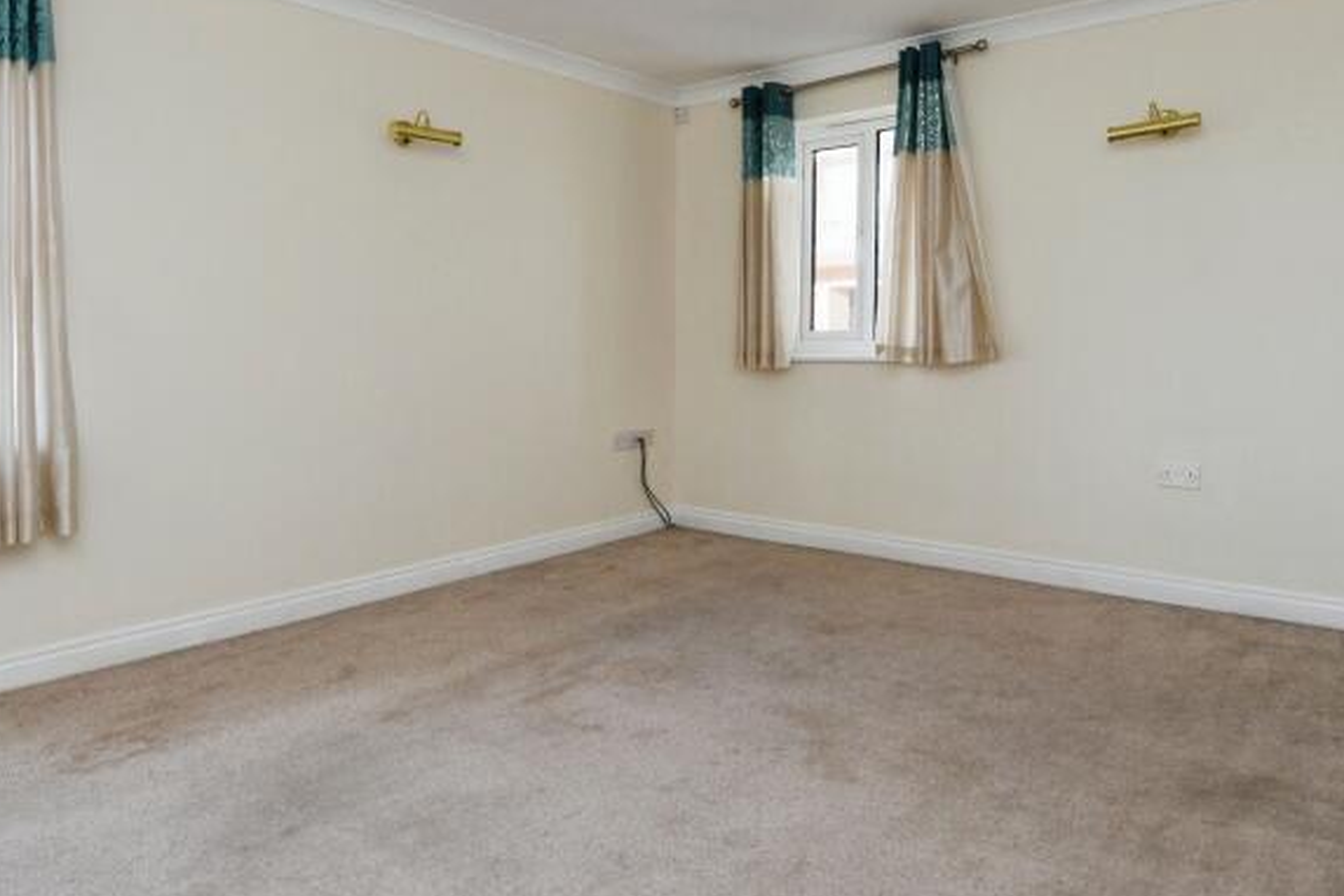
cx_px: 638
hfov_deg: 71.5
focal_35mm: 25
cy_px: 327
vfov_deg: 50.7
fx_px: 933
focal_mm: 14
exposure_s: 1/60
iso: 800
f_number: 9
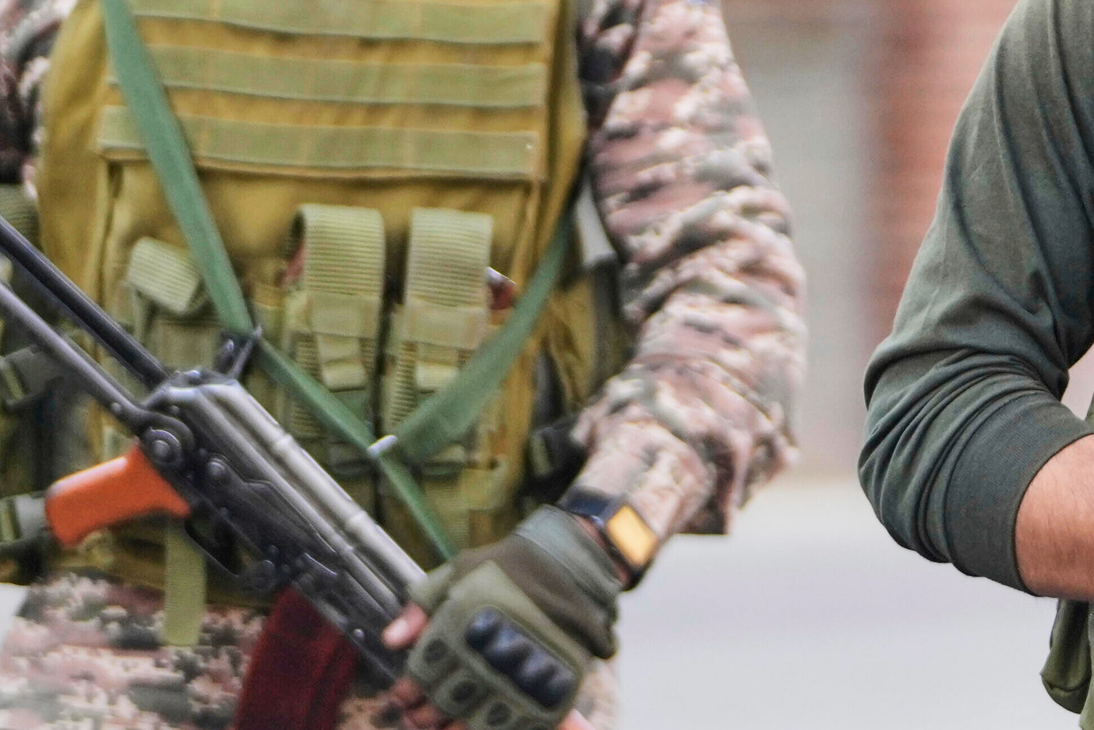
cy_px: 333
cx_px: 1113
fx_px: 17170
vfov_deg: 2.4
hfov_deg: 3.6
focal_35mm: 565
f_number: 2.8
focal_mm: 127
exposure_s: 1/1000
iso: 400
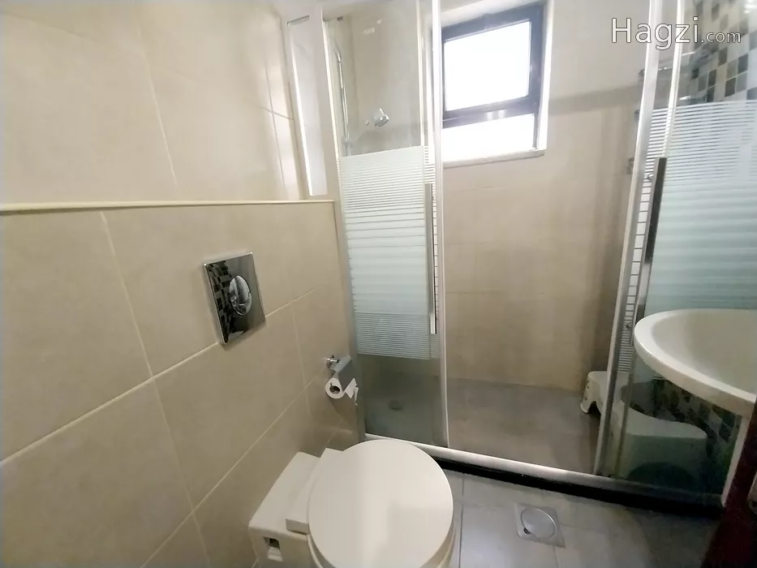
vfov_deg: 89.9
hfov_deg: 106.2
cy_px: 284
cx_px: 378
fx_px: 284
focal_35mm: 13
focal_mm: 1.3
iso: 505
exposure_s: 1/11
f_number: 2.2
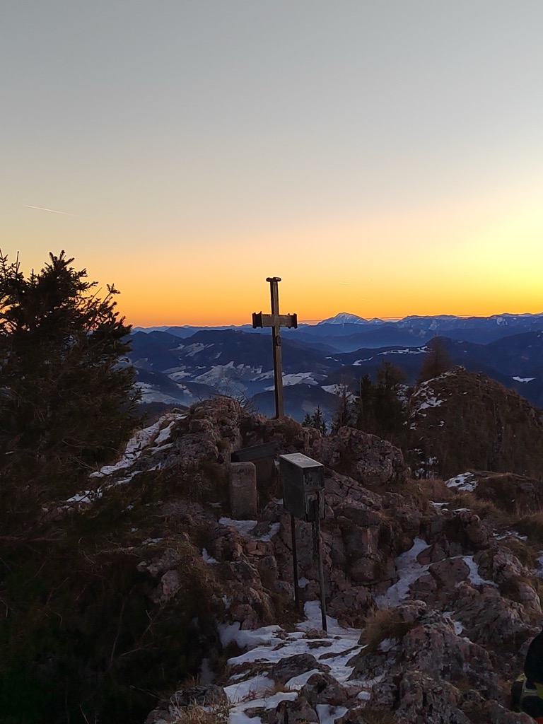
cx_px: 272
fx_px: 962
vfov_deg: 41.2
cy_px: 362
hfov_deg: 31.5
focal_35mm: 46
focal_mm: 5.52
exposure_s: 1/110
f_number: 1.9
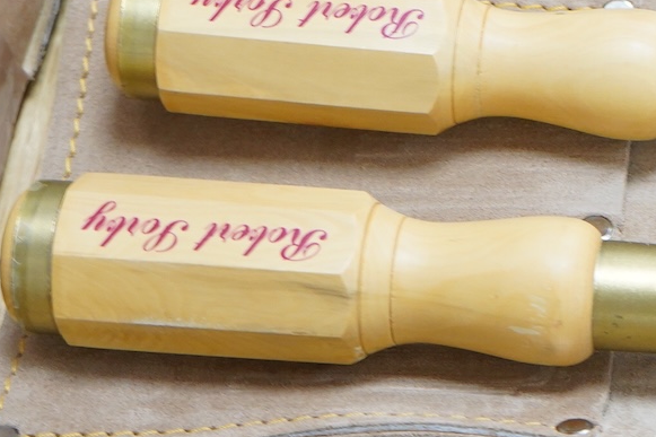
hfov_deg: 14.6
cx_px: 762
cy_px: 150
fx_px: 2477
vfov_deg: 10.1
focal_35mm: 136
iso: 2500
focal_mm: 46
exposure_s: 1/80
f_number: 6.3
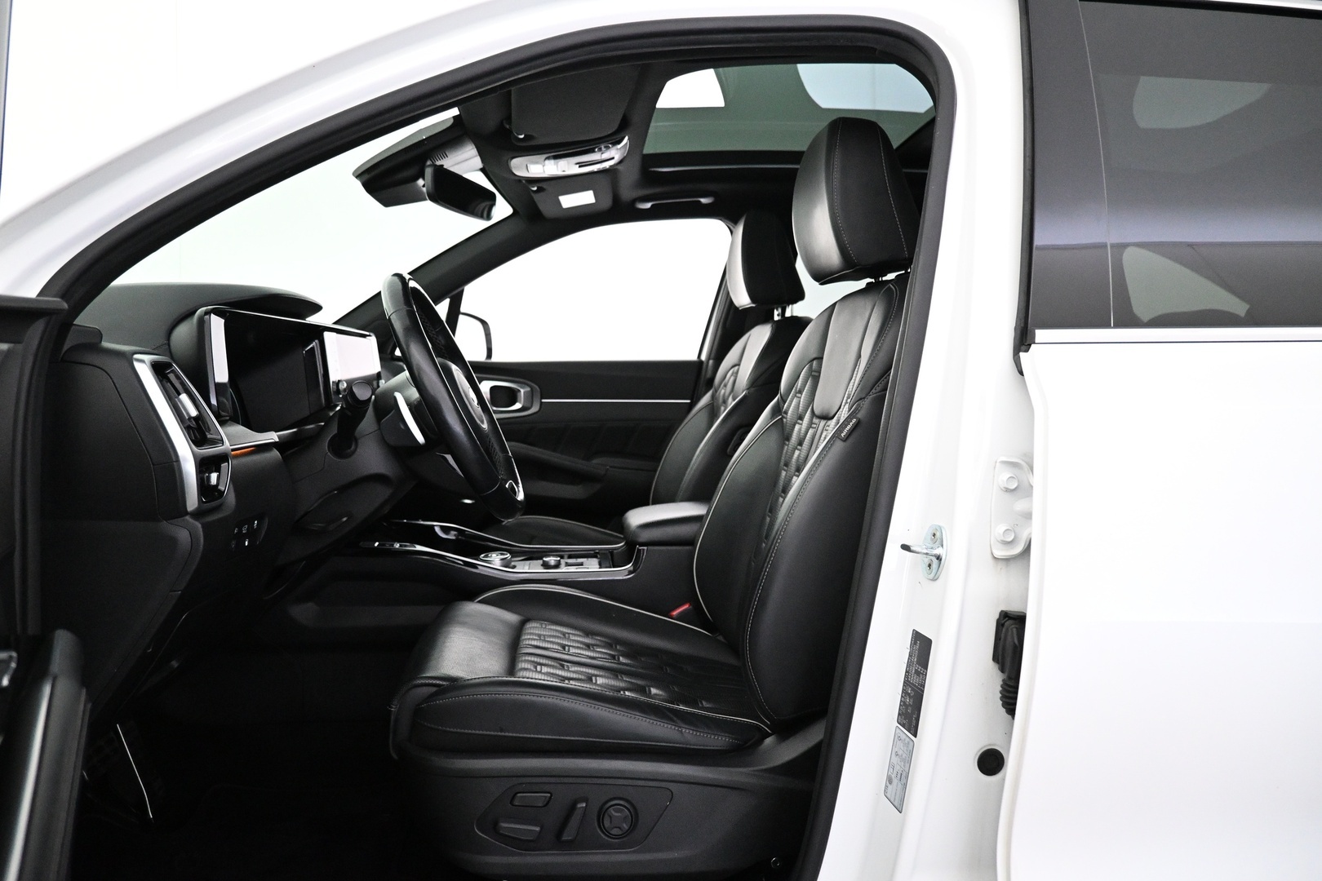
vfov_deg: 53.1
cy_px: 440
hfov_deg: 73.7
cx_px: 661
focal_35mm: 24
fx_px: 881
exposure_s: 1/80
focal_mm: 16
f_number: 3.5
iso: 4000
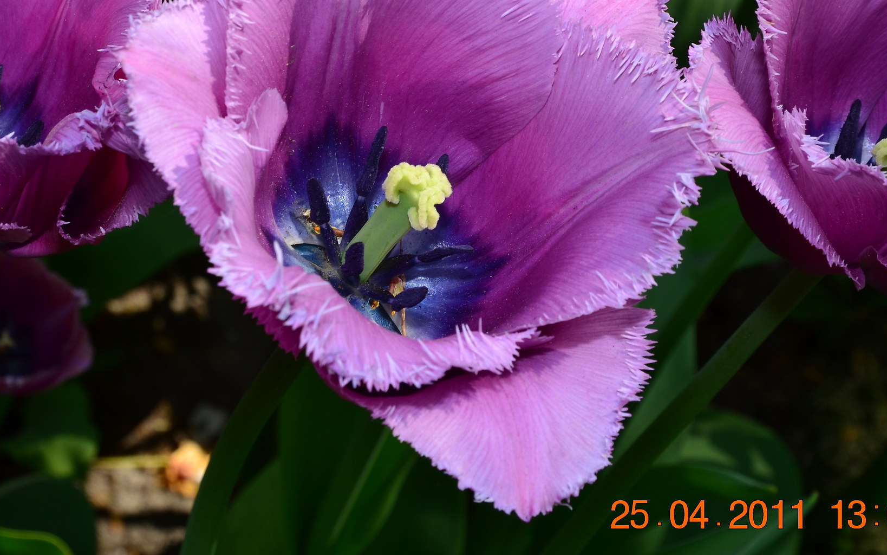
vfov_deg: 11.7
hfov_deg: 18.6
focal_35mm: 112
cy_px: 147
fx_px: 2708
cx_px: 399
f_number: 10
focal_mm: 50
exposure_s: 1/80
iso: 100
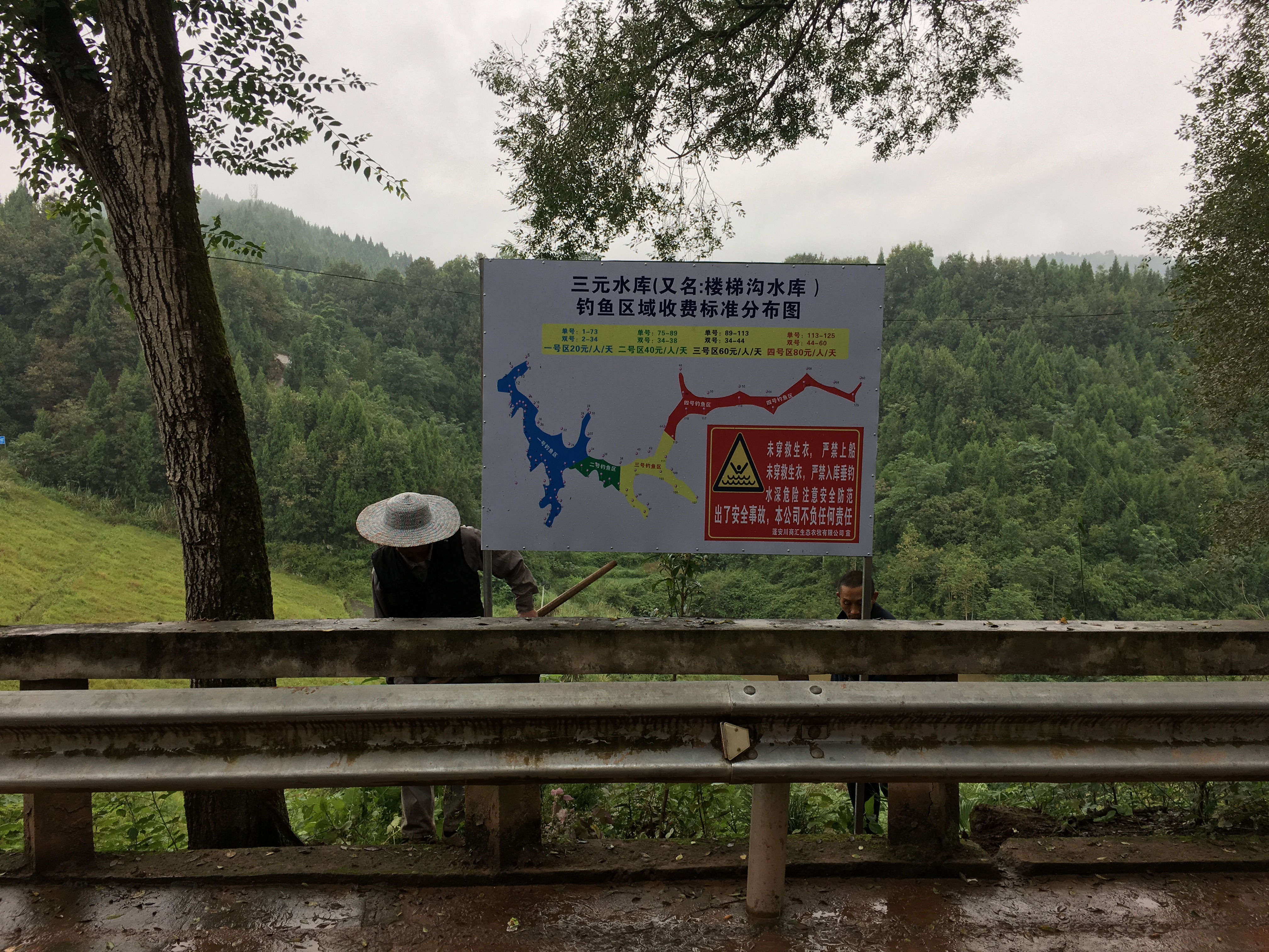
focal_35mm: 29
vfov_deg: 48.2
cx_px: 634
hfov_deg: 61.7
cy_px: 476
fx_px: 1063
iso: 25
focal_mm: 4.15
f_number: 2.2
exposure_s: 1/162
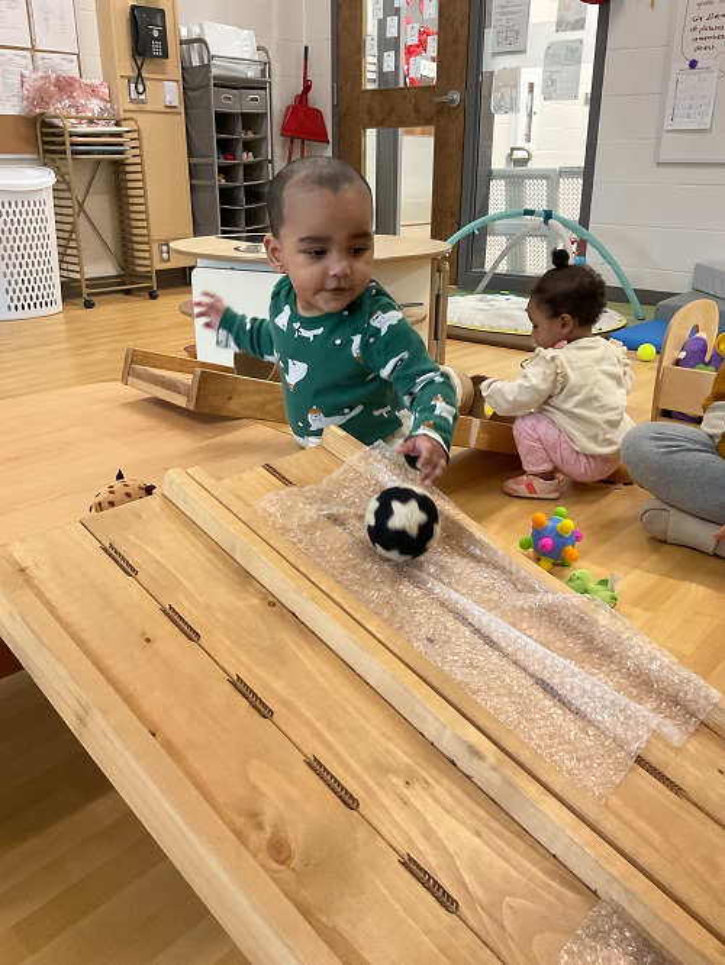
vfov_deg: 61.6
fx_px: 809
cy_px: 482
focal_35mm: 29
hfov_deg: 48.3
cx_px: 362
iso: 200
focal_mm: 3
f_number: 1.8
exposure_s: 1/40
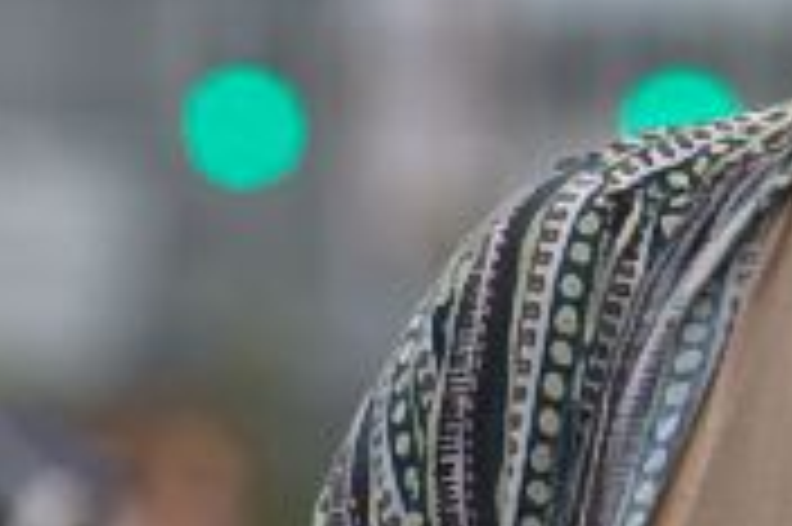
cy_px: -142
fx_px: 30023
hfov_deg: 1.5
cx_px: 1359
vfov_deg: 1.0
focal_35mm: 1366
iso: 400
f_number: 6.7
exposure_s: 1/500
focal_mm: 200
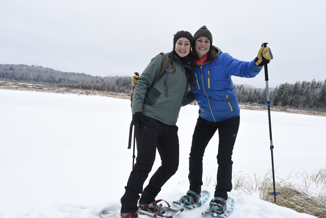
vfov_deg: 40.0
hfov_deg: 57.2
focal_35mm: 33
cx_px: 163
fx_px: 299
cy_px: 109
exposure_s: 1/250
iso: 320
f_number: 8
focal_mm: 32
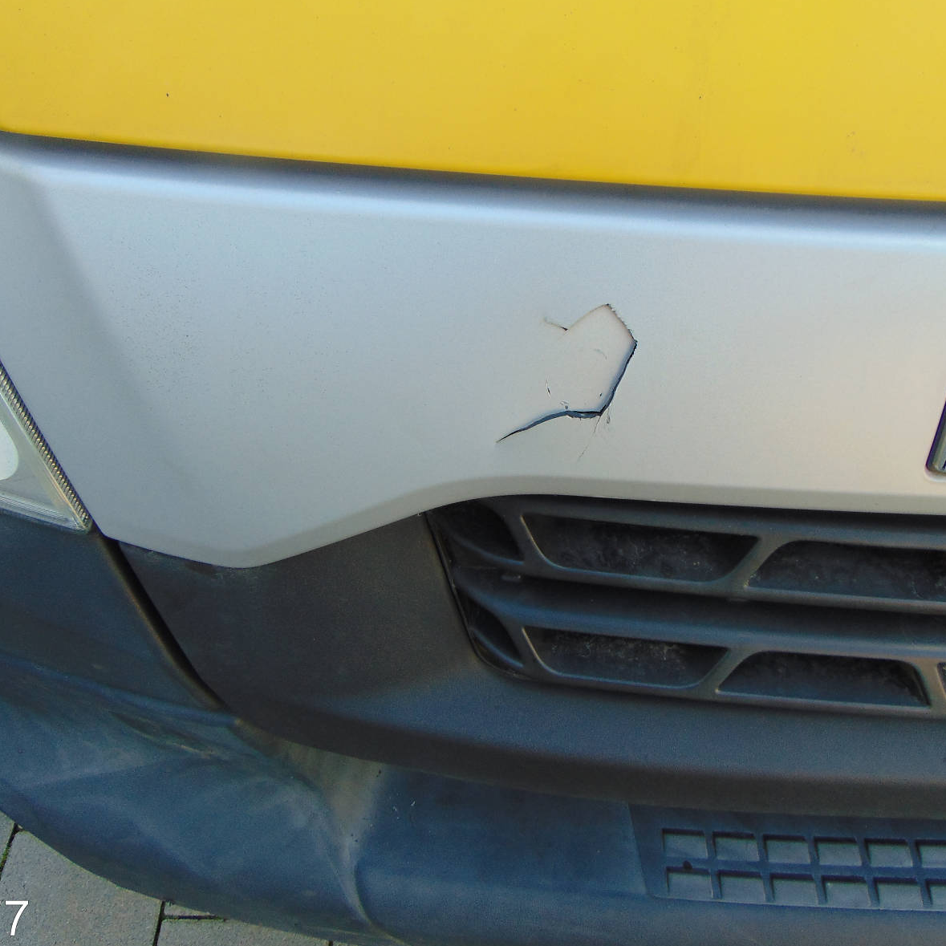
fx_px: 928
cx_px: 481
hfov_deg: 54.0
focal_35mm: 30
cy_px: 477
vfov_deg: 54.0
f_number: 3
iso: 80
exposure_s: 1/80
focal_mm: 4.5
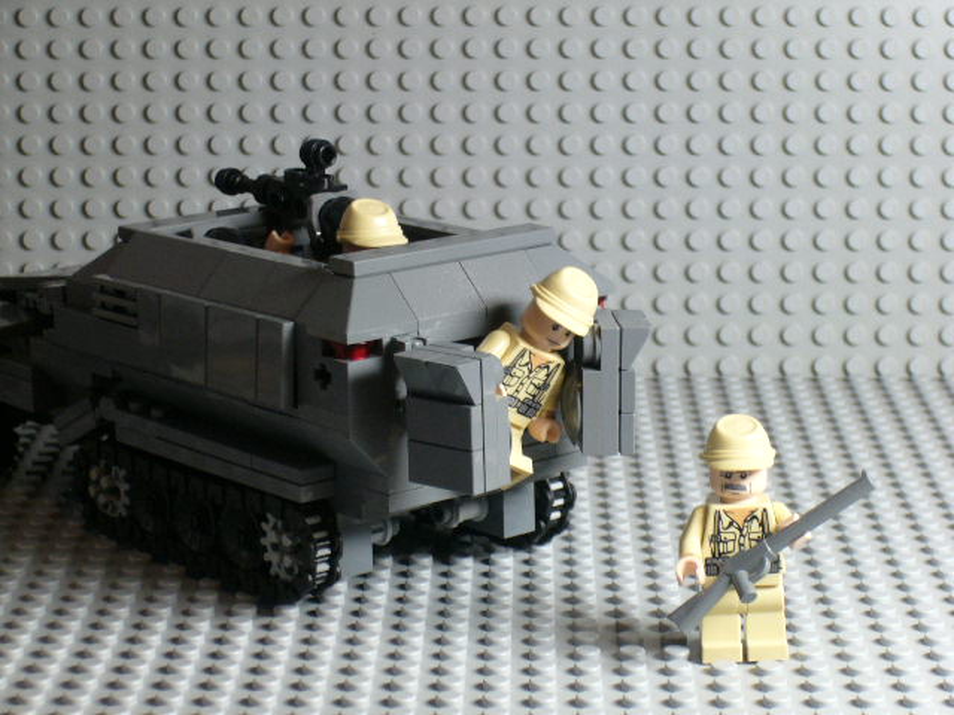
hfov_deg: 18.7
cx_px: 477
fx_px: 2894
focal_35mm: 105
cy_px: 358
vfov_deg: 14.1
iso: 100
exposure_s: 1/20
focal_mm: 17.4
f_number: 5
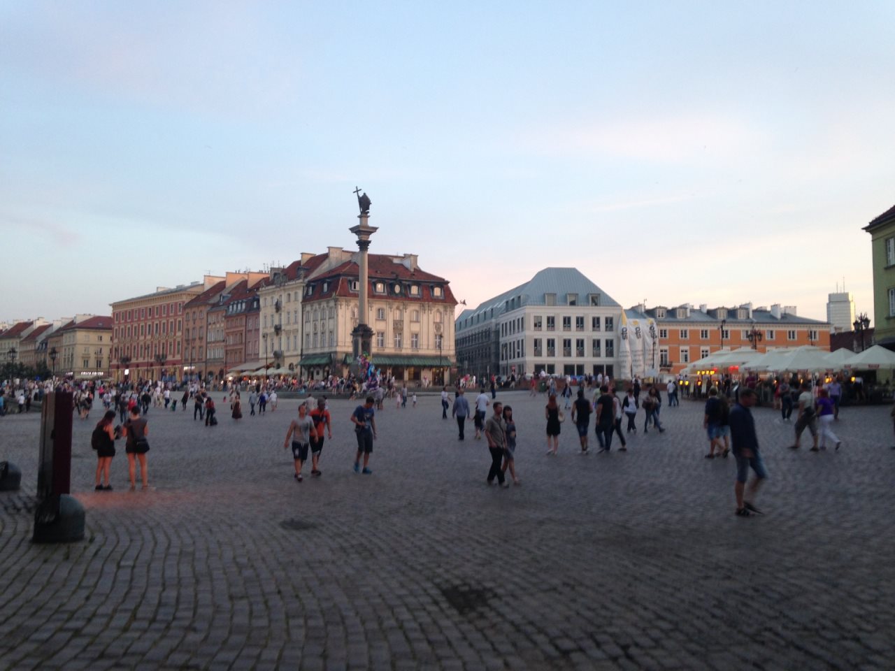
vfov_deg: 42.9
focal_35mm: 33
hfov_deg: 55.4
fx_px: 853
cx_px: 448
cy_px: 336
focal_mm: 4.12
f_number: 2.4
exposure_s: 1/24
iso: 50
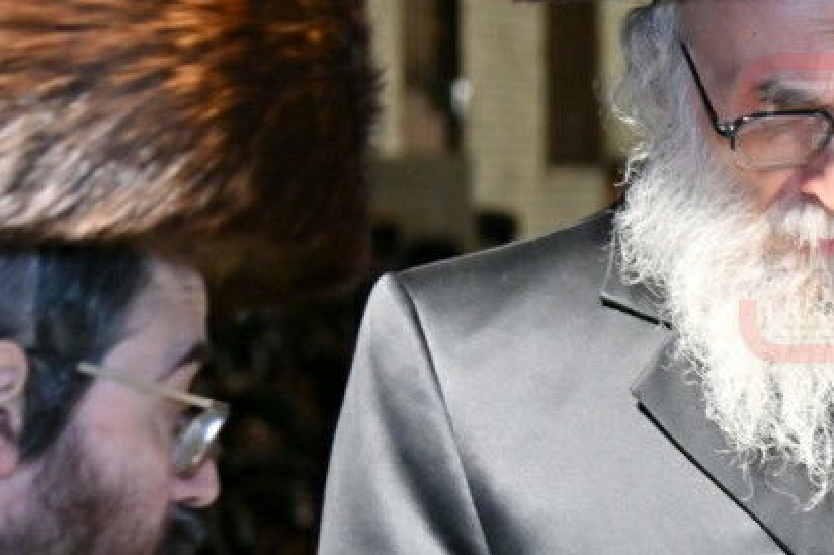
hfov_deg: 10.5
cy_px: 278
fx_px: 4491
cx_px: 921
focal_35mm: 194
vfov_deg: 7.1
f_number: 4
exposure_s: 1/125
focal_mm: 52
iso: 400
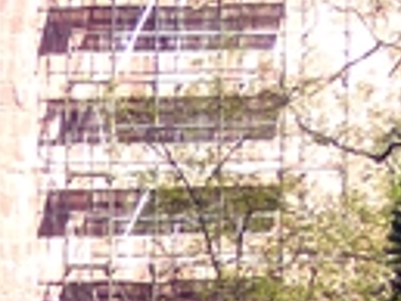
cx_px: -575
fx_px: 32095
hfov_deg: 0.7
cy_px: 124
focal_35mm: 2768
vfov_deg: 0.5
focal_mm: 100.5
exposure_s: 1/500
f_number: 4
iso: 160
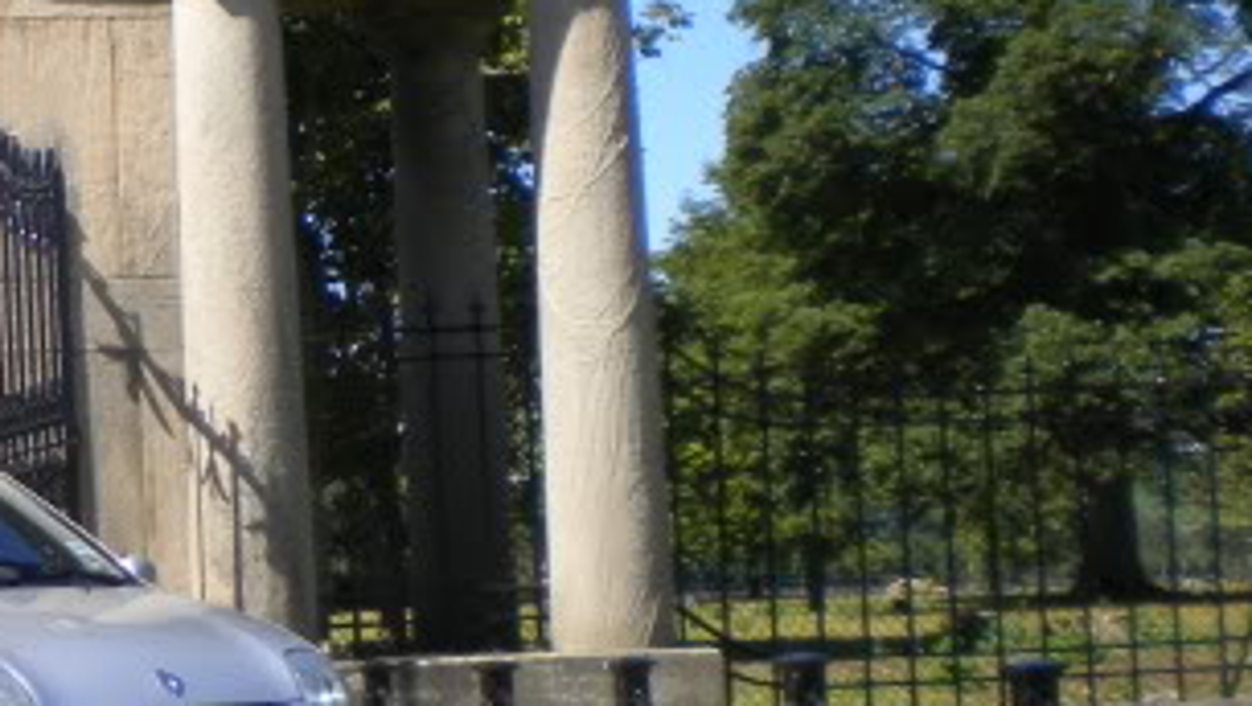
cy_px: 263
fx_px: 3322
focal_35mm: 100
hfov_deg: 19.9
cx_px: -291
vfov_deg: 12.1
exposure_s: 1/419
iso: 80
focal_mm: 6.3
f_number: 4.6
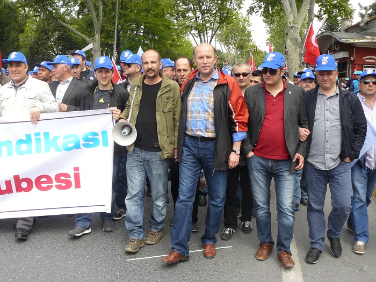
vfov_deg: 39.7
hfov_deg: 51.4
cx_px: 188
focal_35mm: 36
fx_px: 391
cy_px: 141
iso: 100
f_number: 5
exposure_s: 1/200
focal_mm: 6
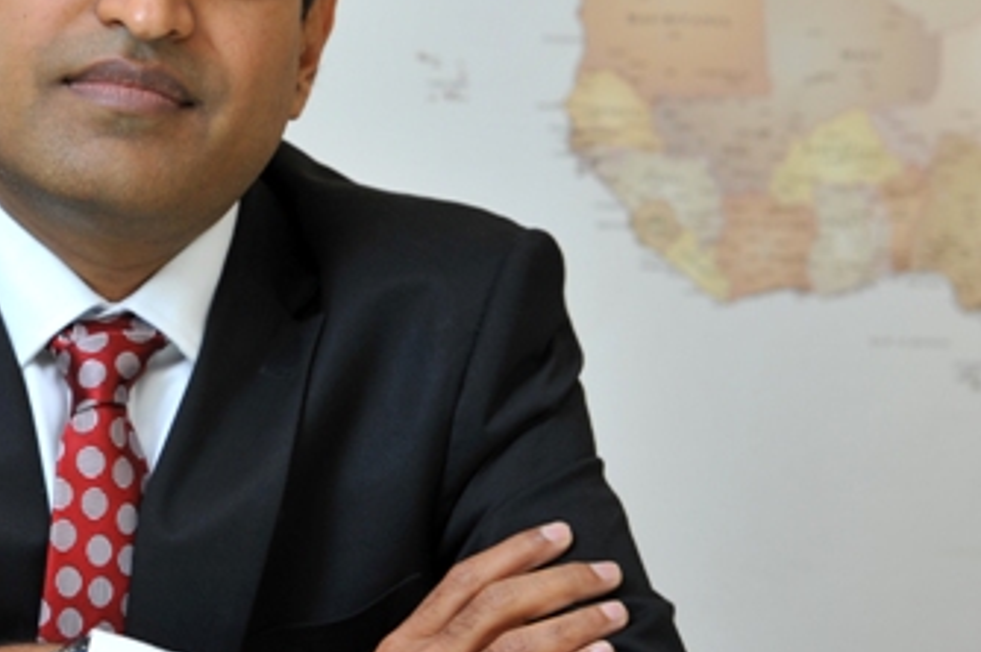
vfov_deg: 4.7
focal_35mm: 292
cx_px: 112
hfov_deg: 7.0
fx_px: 7949
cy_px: 300
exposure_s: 1/125
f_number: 5.6
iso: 400
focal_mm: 122
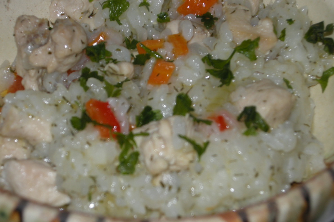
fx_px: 890
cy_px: 124
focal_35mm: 96
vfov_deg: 14.2
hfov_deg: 21.2
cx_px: 165
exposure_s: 1/60
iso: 64
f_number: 4.3
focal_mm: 18.6
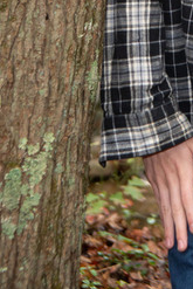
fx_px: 2136
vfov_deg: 7.6
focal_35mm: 266
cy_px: -157
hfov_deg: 5.1
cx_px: 247
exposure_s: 1/125
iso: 800
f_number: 7.1
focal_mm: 82
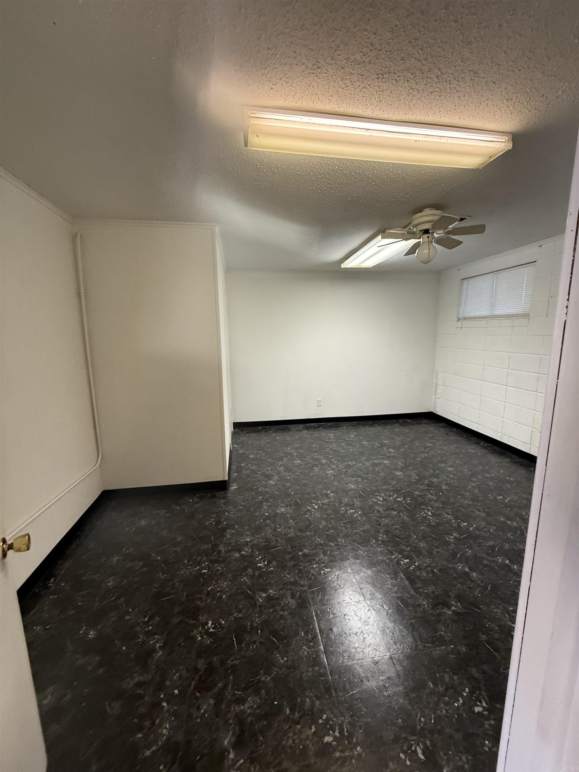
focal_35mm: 14
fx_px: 312
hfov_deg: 85.7
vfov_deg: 102.1
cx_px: 290
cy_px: 386
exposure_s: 1/120
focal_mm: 2.22
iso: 320
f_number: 2.2
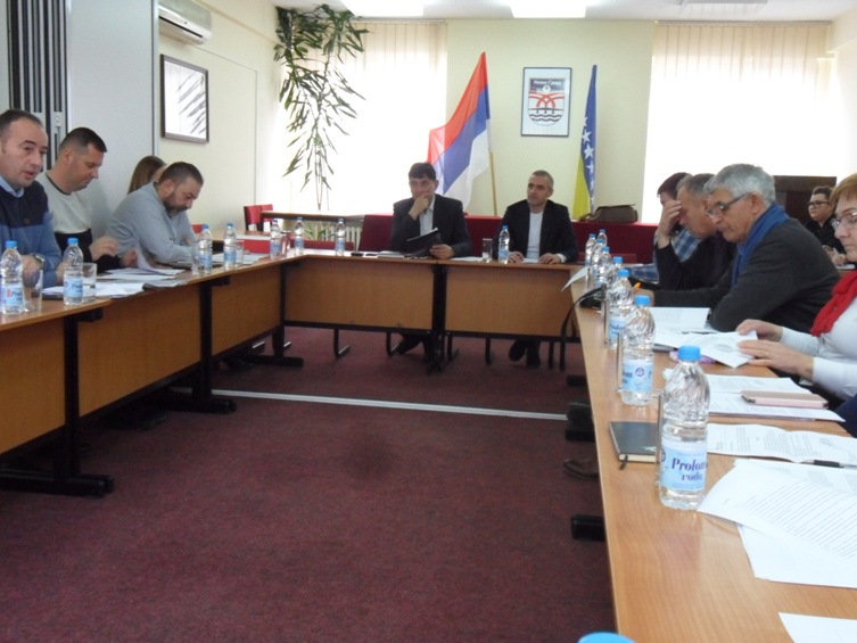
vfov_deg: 38.7
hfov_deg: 50.1
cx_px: 428
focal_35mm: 37
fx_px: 916
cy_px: 322
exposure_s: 1/20
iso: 400
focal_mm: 6.6
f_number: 4
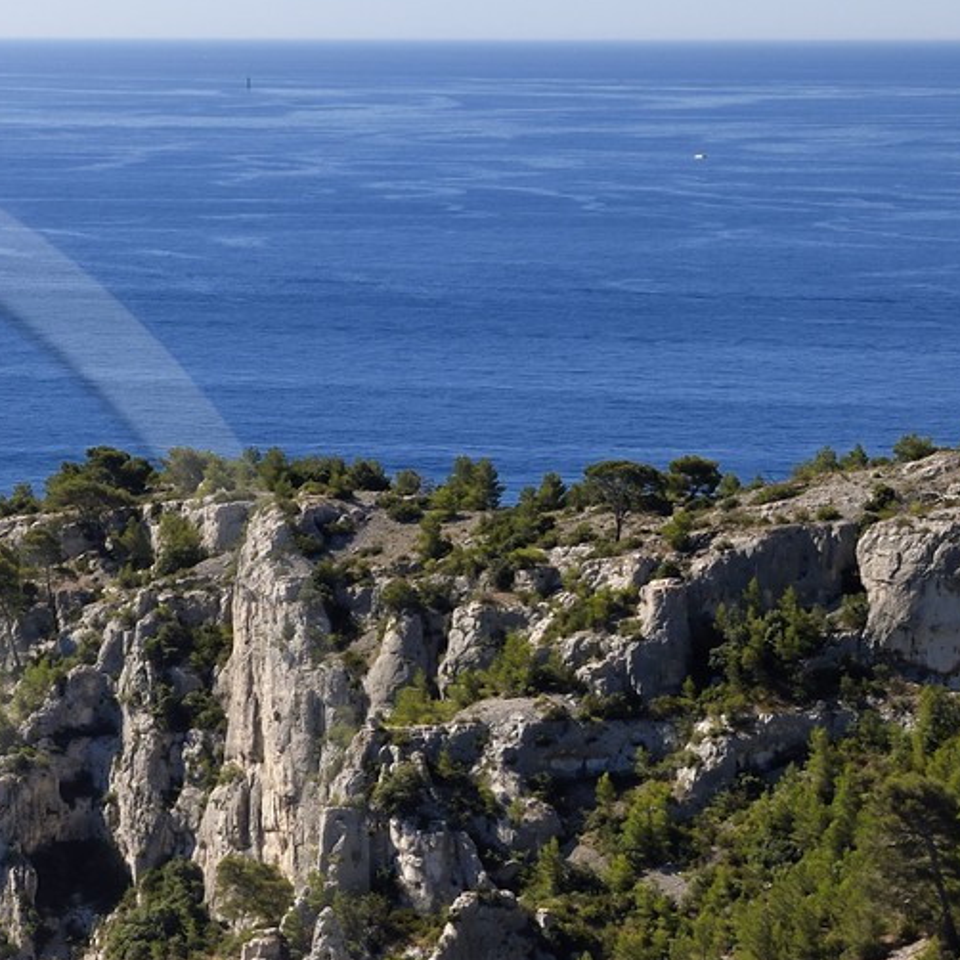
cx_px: -421
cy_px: 884
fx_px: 4079
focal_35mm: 130
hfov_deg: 12.8
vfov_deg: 13.3
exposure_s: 1/250
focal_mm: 48
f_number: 16
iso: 200
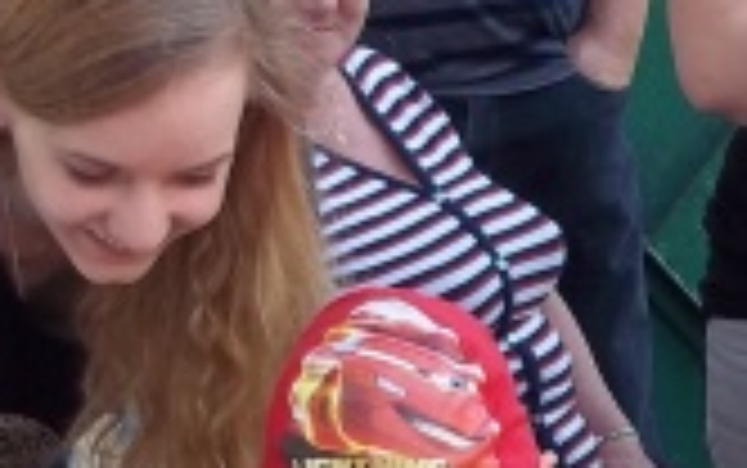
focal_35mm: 172
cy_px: 344
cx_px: 680
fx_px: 3504
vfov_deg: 7.6
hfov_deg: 12.1
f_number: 3.1
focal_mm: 6.5
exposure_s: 1/200
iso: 80
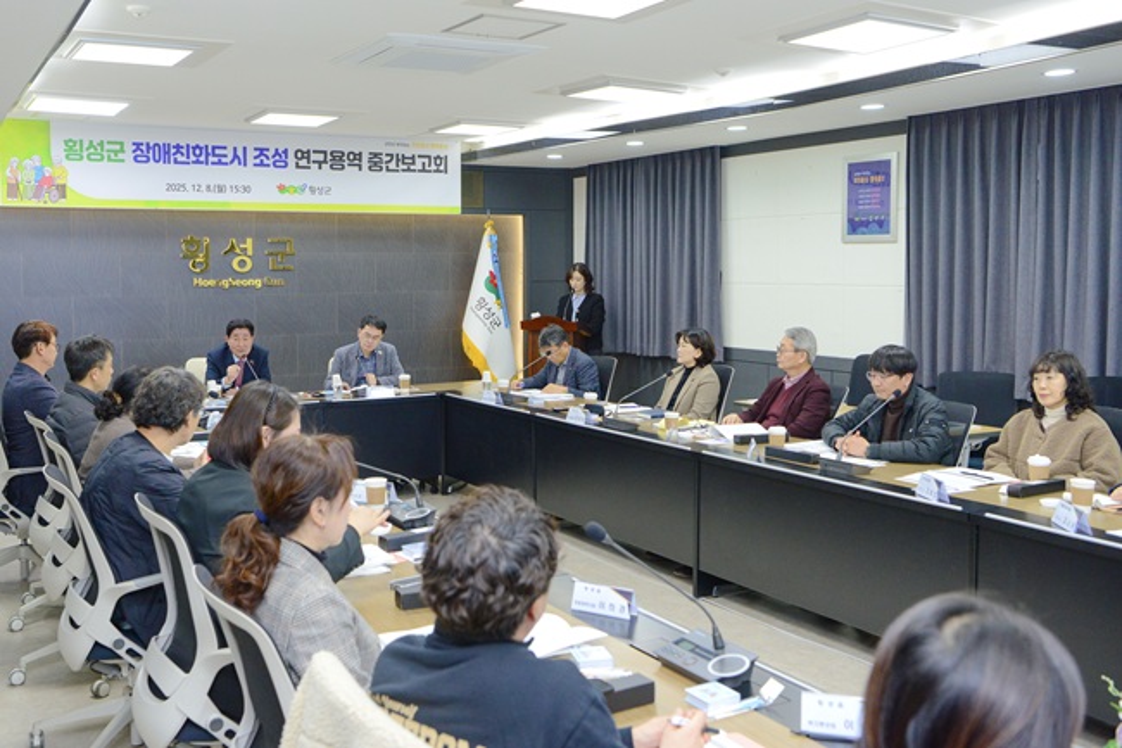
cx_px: 561
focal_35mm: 32
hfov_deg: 58.7
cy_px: 374
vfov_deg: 41.1
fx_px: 997
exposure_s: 1/160
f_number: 5
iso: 2000
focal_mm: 32
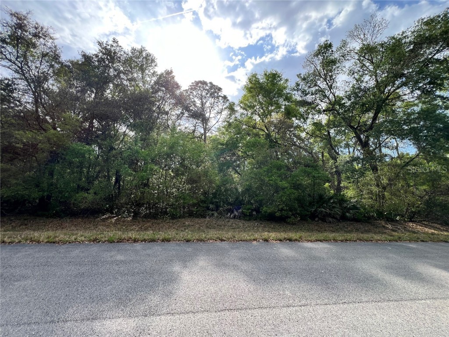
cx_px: 224
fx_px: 169
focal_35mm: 13
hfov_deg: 106.2
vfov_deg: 89.9
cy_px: 168
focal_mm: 1.57
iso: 32
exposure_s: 1/769
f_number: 1.8
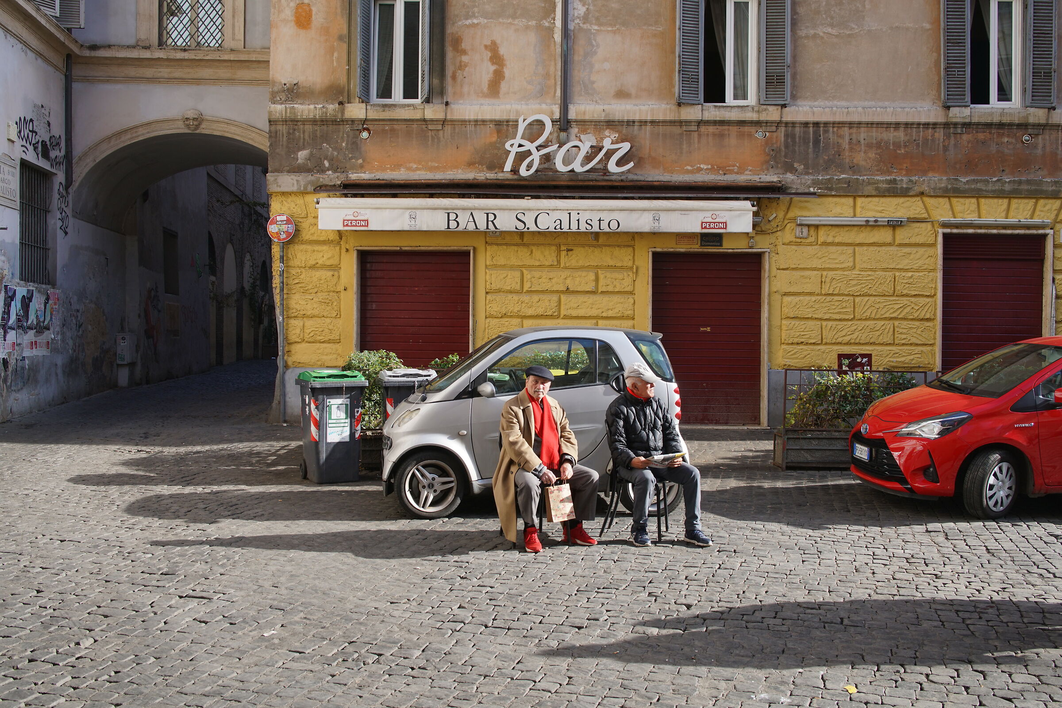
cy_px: 354
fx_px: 1033
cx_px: 531
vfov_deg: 37.9
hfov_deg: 54.4
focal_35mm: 35
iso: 400
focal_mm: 35
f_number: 8
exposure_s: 1/250
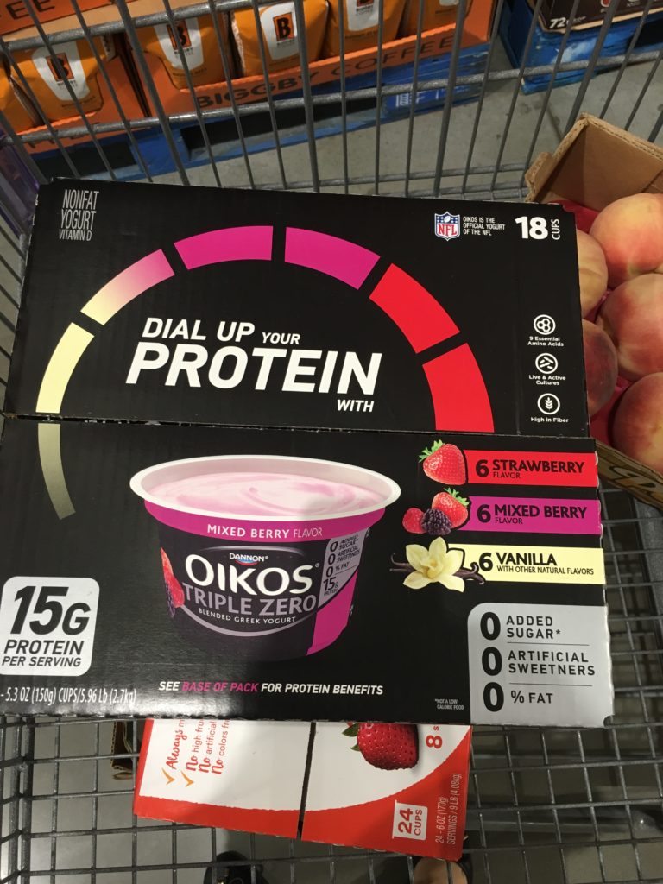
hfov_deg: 48.2
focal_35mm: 29
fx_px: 741
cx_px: 332
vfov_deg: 61.7
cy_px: 442
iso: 80
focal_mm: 4.15
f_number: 2.2
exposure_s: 1/30
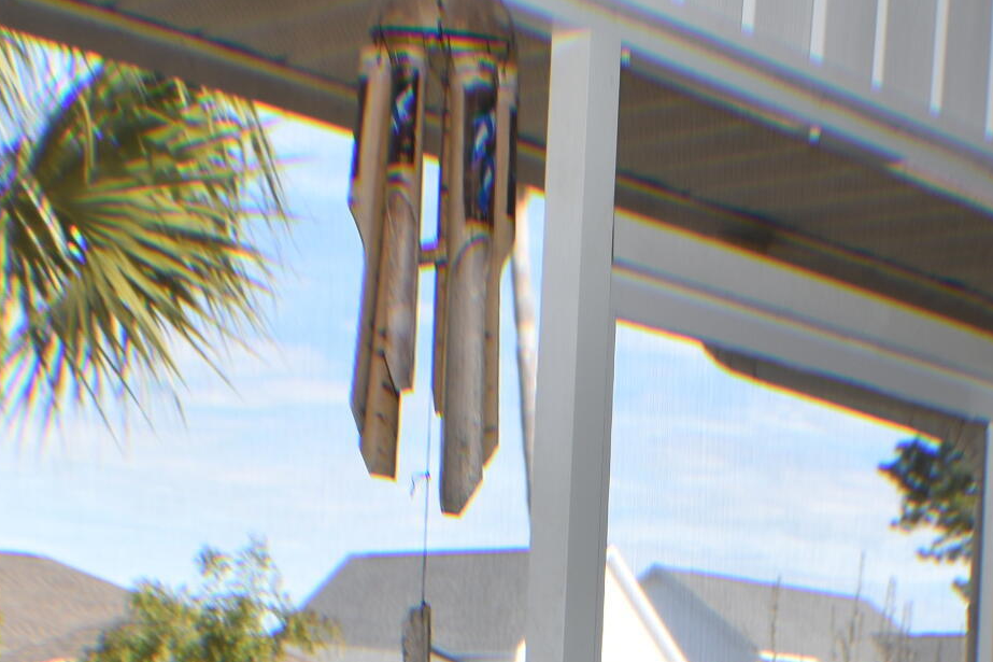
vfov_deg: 11.1
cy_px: 1074
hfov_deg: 17.5
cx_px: 634
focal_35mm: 117
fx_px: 3226
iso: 100
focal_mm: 24
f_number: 5.6
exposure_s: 1/125
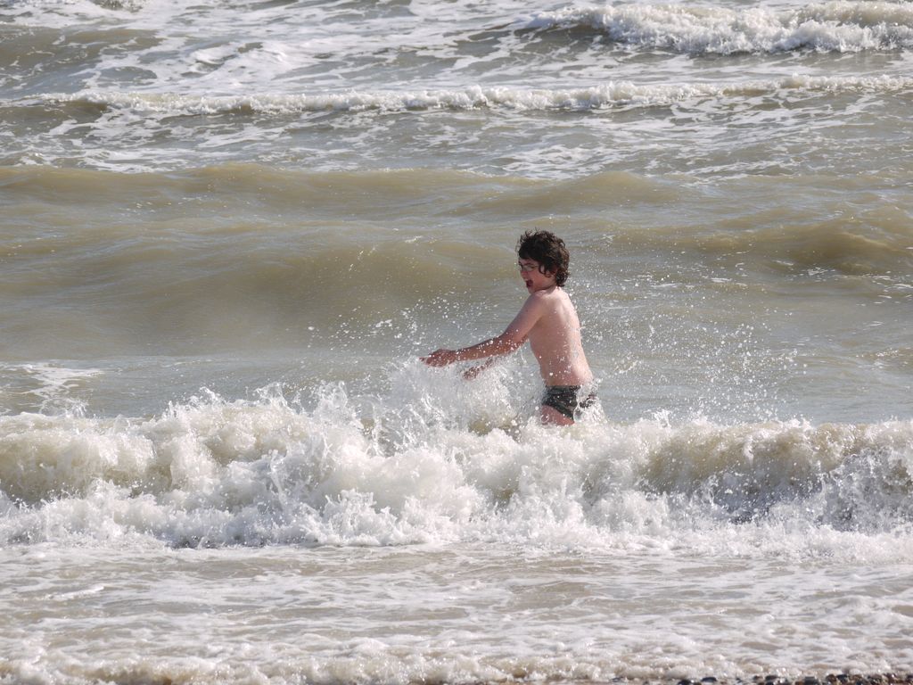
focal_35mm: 218
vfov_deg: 6.8
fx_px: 5750
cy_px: 342
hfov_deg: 9.1
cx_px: 456
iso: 100
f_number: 7.1
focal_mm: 109
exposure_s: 1/500
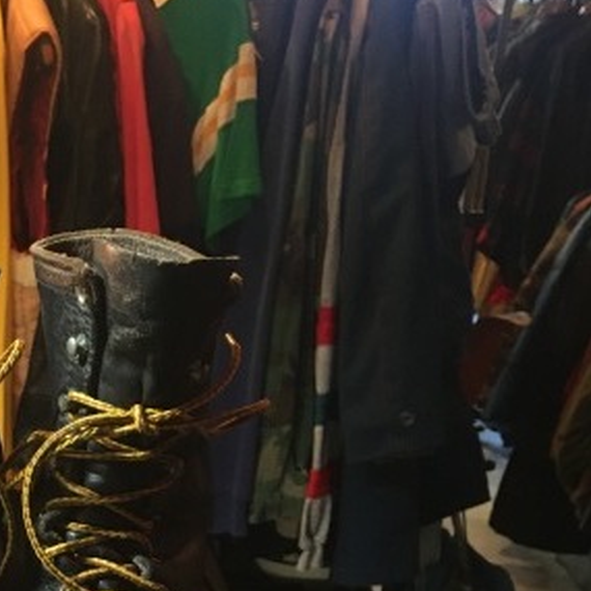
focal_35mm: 63
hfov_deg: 26.3
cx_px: 49
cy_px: 711
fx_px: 1217
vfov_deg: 24.7
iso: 200
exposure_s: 1/24
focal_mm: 4.15
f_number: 2.2
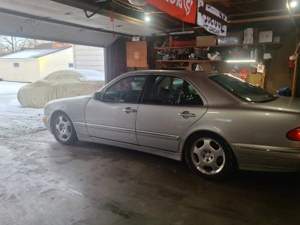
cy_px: 108
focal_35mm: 27
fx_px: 234
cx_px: 172
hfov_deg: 65.0
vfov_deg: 51.4
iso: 50
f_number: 1.8
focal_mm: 5.54
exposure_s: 1/120
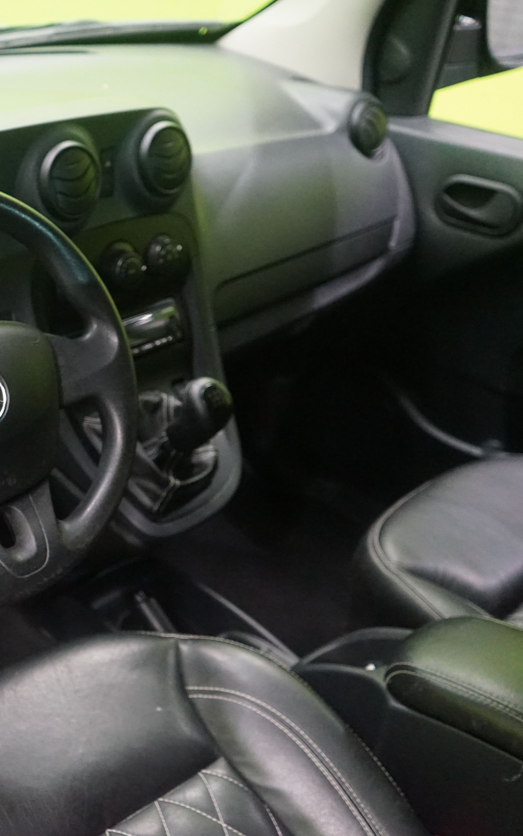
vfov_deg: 46.2
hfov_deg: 27.6
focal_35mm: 43
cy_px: 418
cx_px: -38
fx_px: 981
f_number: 3.5
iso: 6400
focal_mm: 28
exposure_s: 1/125
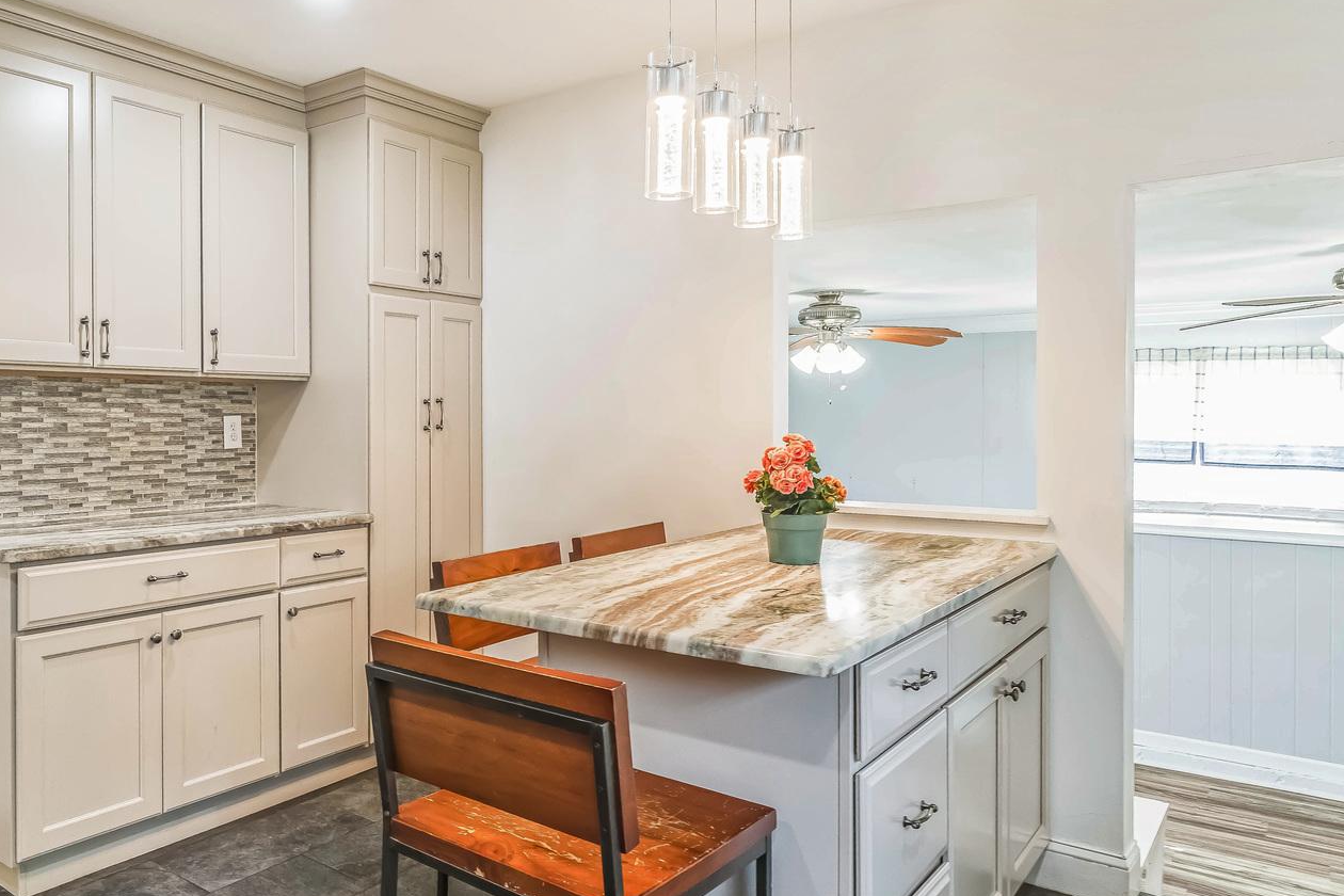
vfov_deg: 49.6
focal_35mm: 26
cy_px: 441
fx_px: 971
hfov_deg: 68.2
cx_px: 492
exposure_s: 1/13
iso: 1000
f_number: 6.3
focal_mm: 16
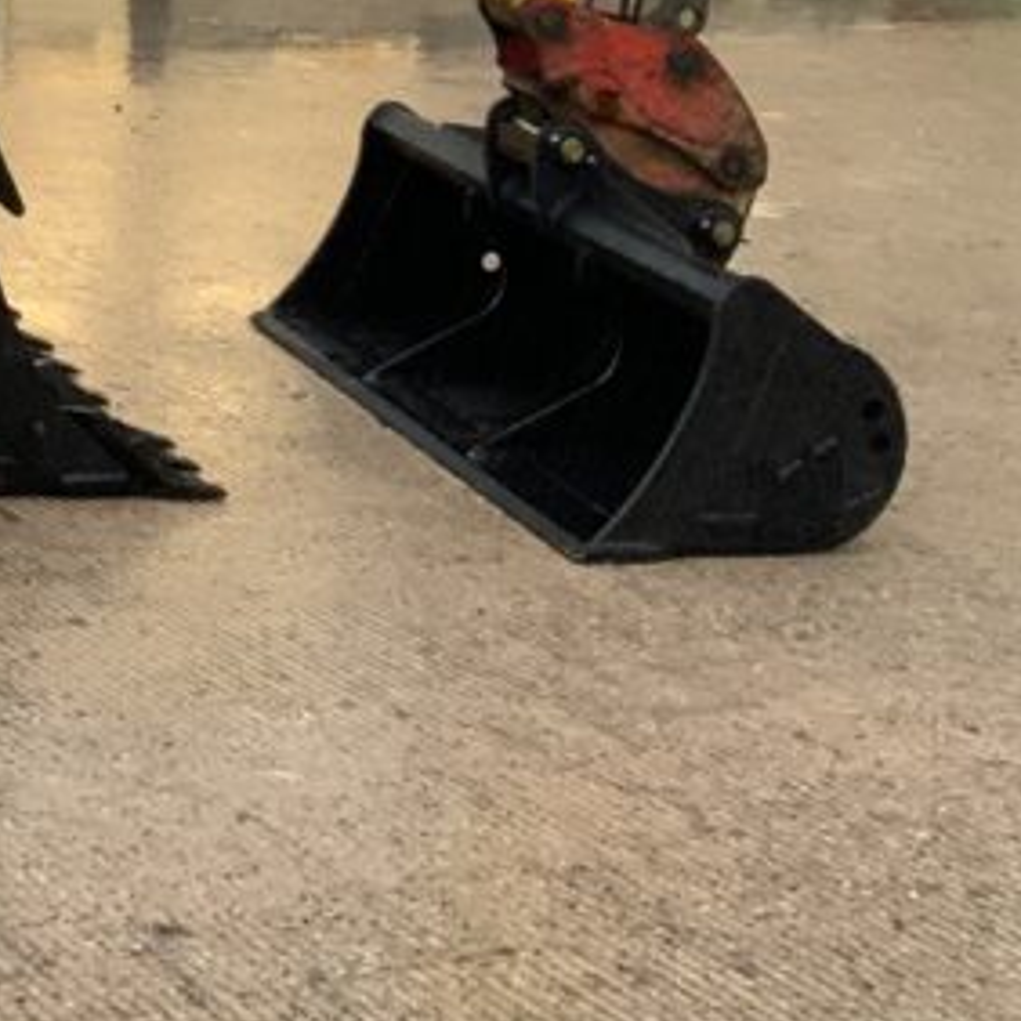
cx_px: -536
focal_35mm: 93
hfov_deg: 16.8
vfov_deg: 17.5
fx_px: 3103
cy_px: -322
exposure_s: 1/60
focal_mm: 3
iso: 100
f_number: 1.8
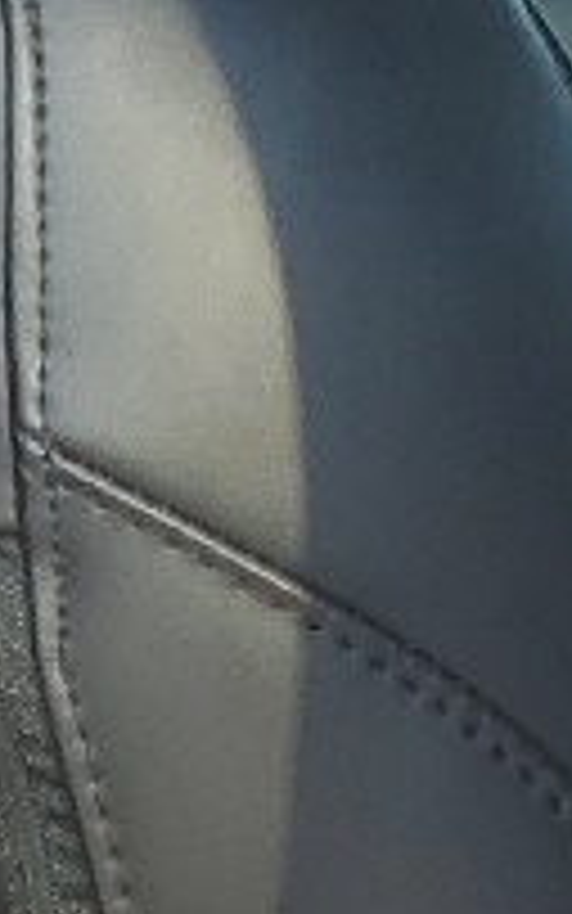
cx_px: -2045
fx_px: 5409
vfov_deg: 9.6
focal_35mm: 217
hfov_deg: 5.1
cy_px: 860
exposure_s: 1/263
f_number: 1.5
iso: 50
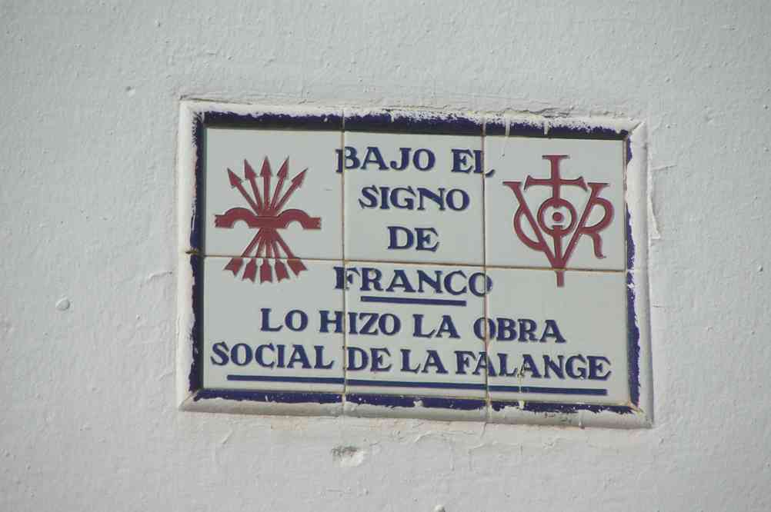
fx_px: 8023
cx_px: 386
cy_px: 256
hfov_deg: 5.5
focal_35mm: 375
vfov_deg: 3.7
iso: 100
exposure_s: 1/500
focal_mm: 250
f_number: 9.5
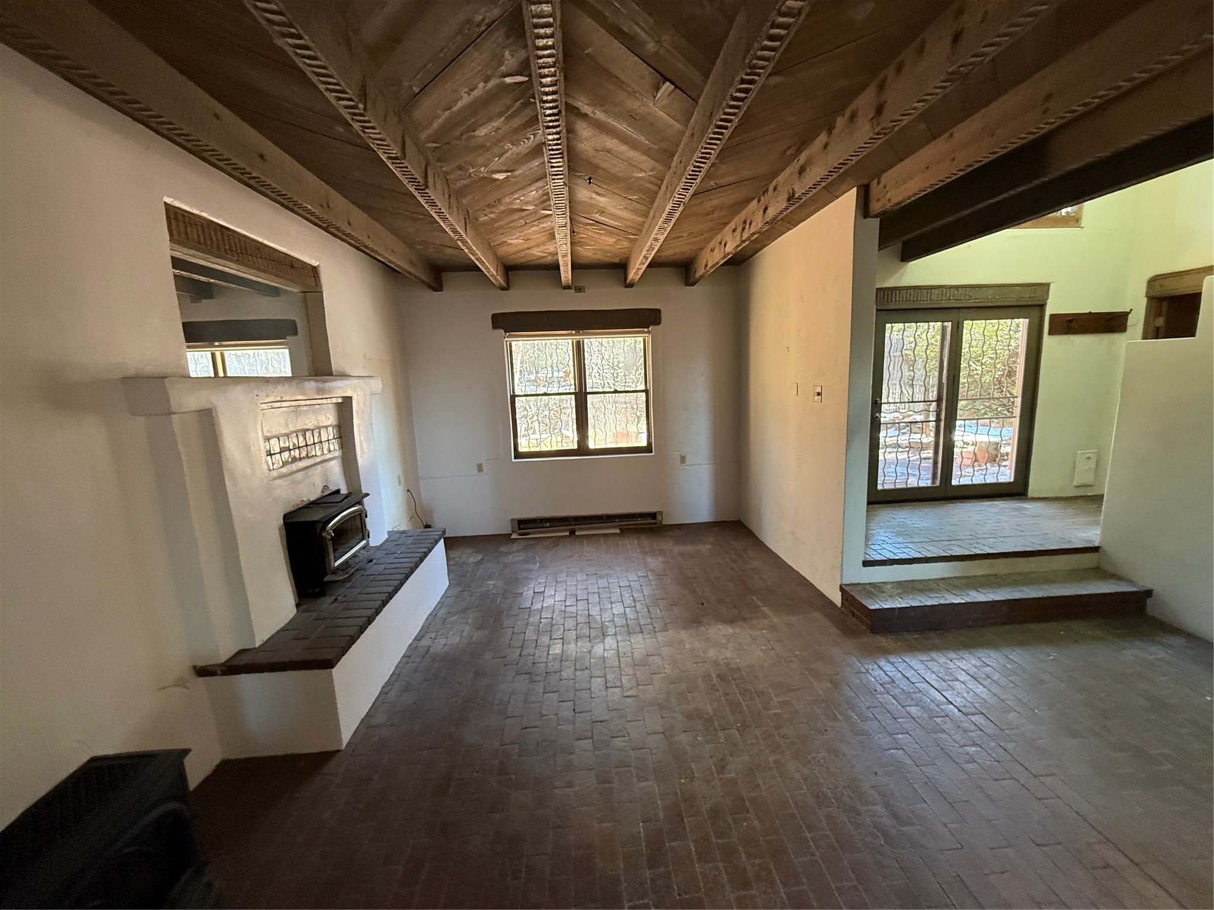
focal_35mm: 14
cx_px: 607
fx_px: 491
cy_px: 455
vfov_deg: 85.7
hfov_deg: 102.1
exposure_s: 1/84
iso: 400
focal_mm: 2.22
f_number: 2.2
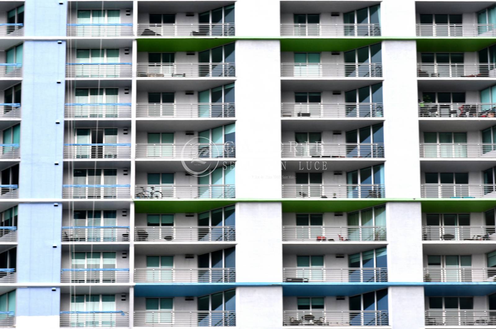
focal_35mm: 200
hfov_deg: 10.3
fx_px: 2751
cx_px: 248
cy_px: 164
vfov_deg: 6.8
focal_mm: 200
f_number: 16
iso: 400
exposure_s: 1/160
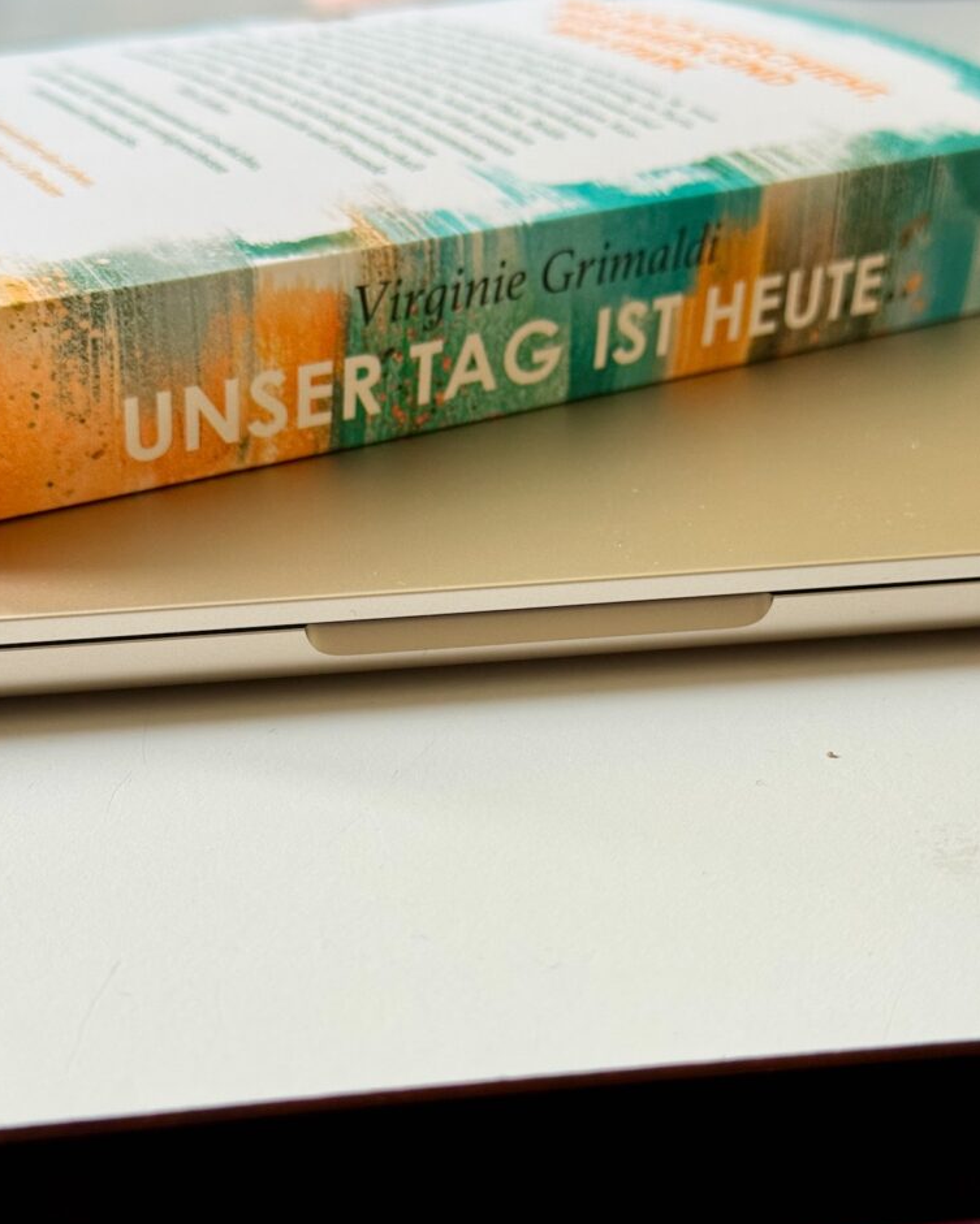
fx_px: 1849
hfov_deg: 29.7
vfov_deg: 36.7
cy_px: 614
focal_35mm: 51
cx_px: 485
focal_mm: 6.76
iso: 125
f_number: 1.78
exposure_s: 1/60
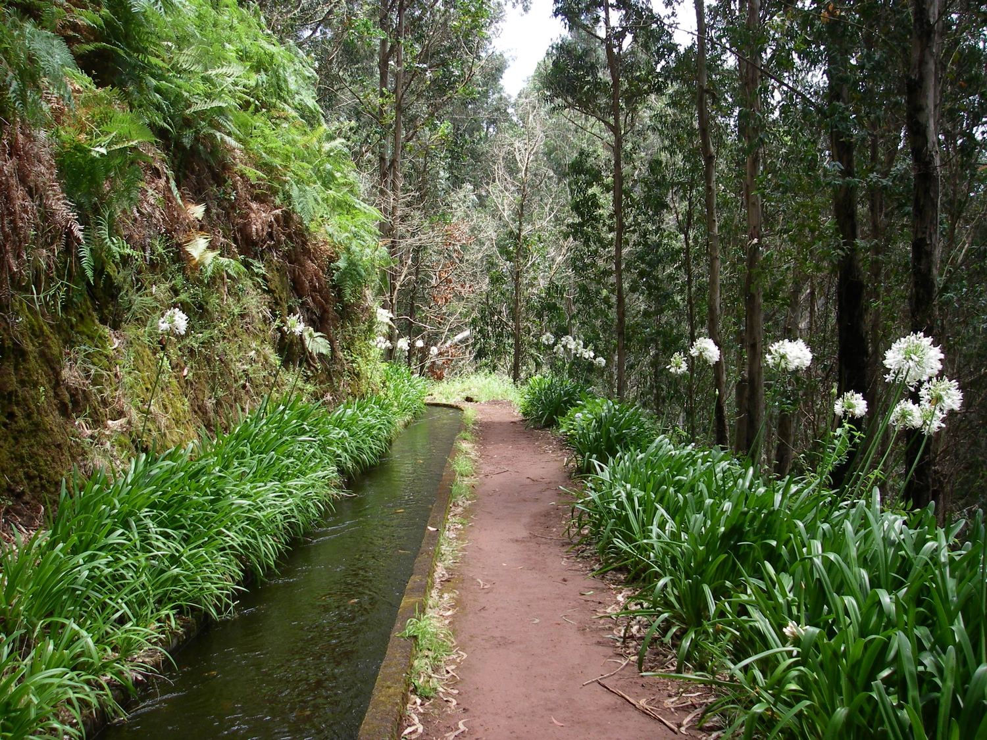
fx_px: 1083
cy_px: 370
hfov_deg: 49.0
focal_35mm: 38
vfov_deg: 37.7
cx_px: 494
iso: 80
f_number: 3.3
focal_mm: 6.3
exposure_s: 1/200
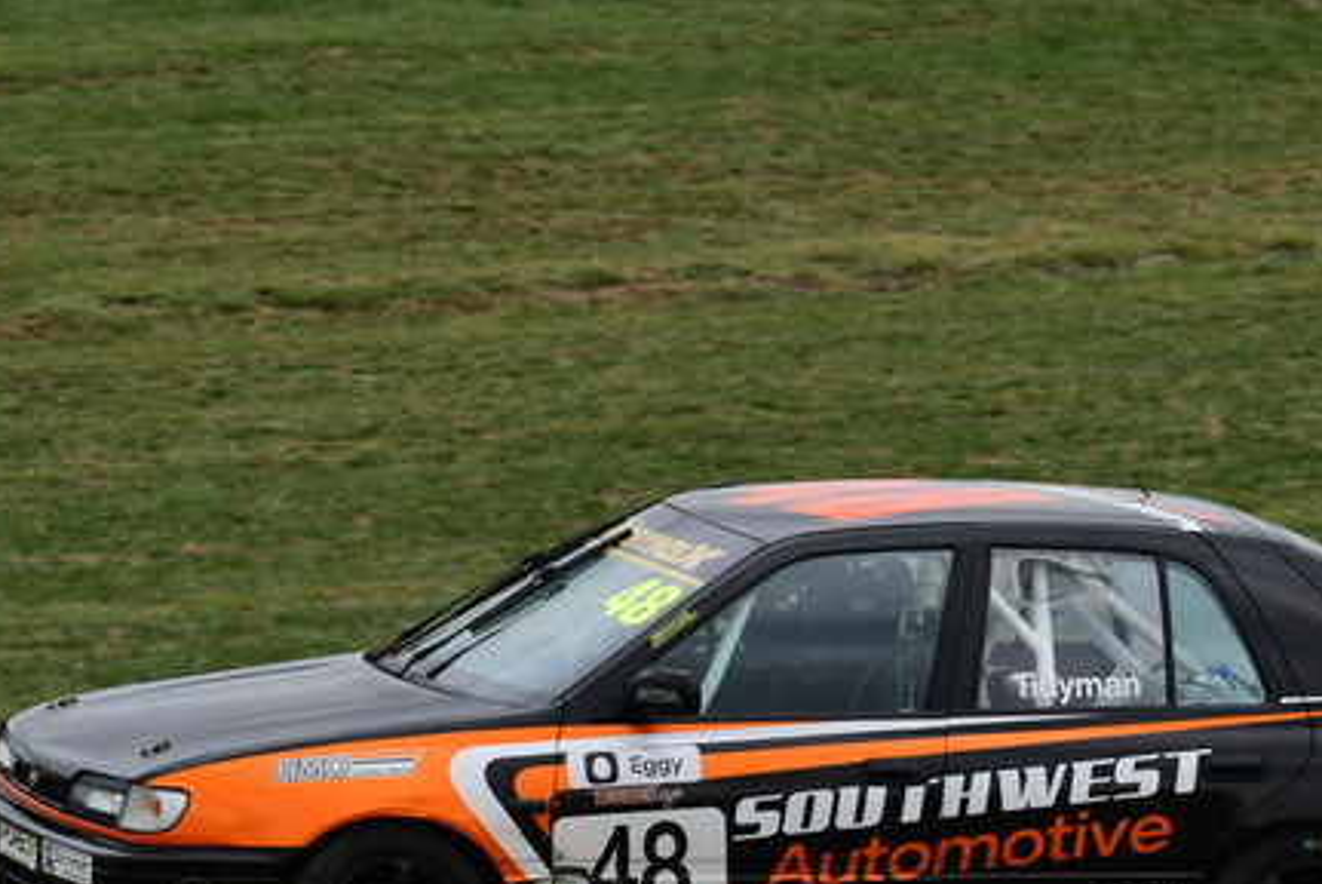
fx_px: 38840
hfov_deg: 1.9
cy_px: 743
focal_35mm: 1057
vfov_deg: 1.3
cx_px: 844
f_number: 11
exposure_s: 1/640
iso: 500
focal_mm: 380
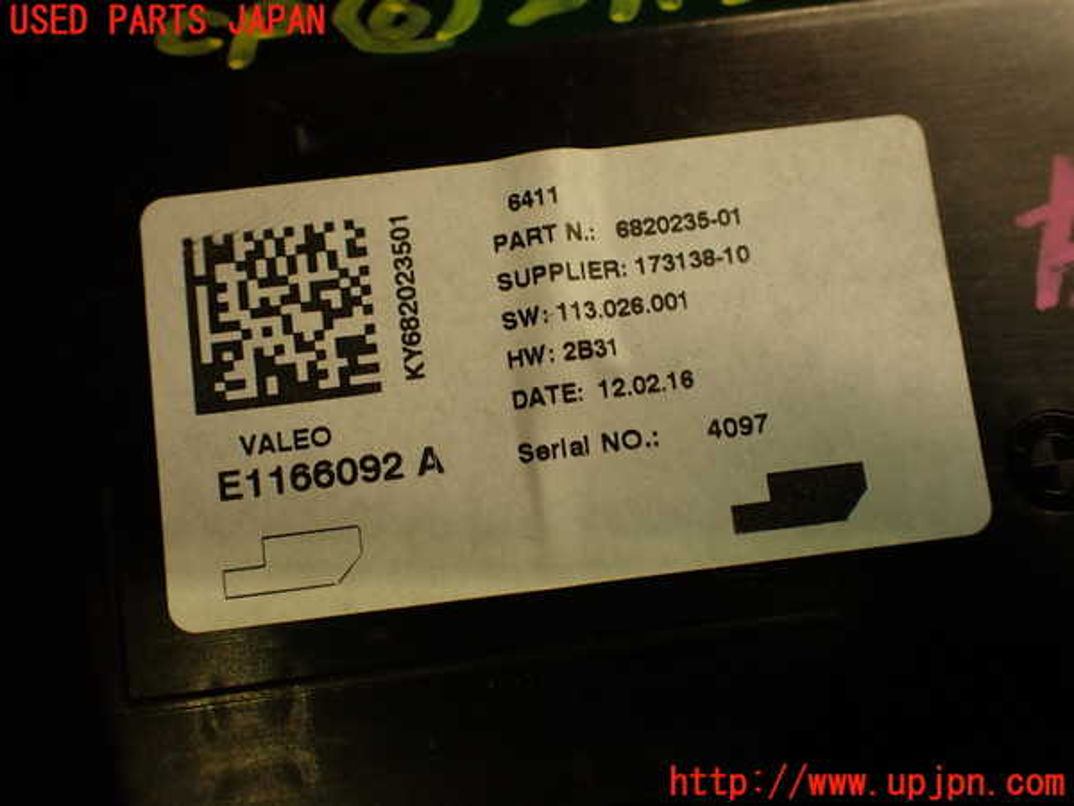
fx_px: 993
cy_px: 403
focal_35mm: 32
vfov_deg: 44.2
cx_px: 537
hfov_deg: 56.8
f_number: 2.4
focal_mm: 5.79
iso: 200
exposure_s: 1/60
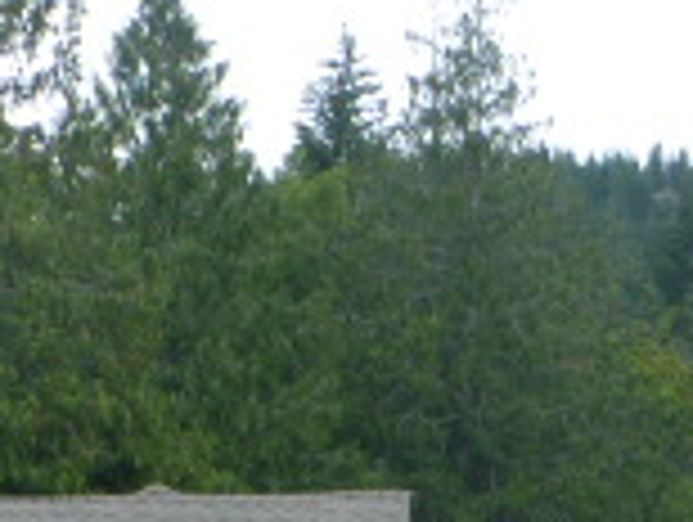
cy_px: 796
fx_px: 3409
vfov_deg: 8.5
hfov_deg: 11.5
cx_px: 684
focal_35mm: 170
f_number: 3.9
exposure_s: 1/400
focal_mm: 7.4
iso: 100
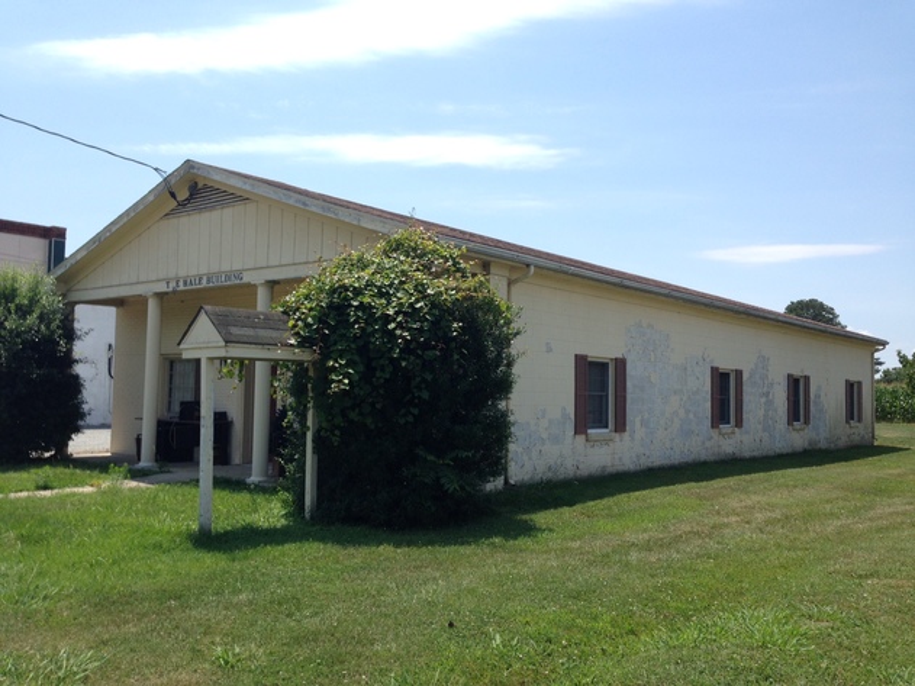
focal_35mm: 33
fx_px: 872
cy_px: 343
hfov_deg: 55.4
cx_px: 458
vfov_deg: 42.9
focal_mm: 4.12
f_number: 2.4
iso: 50
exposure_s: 1/1323
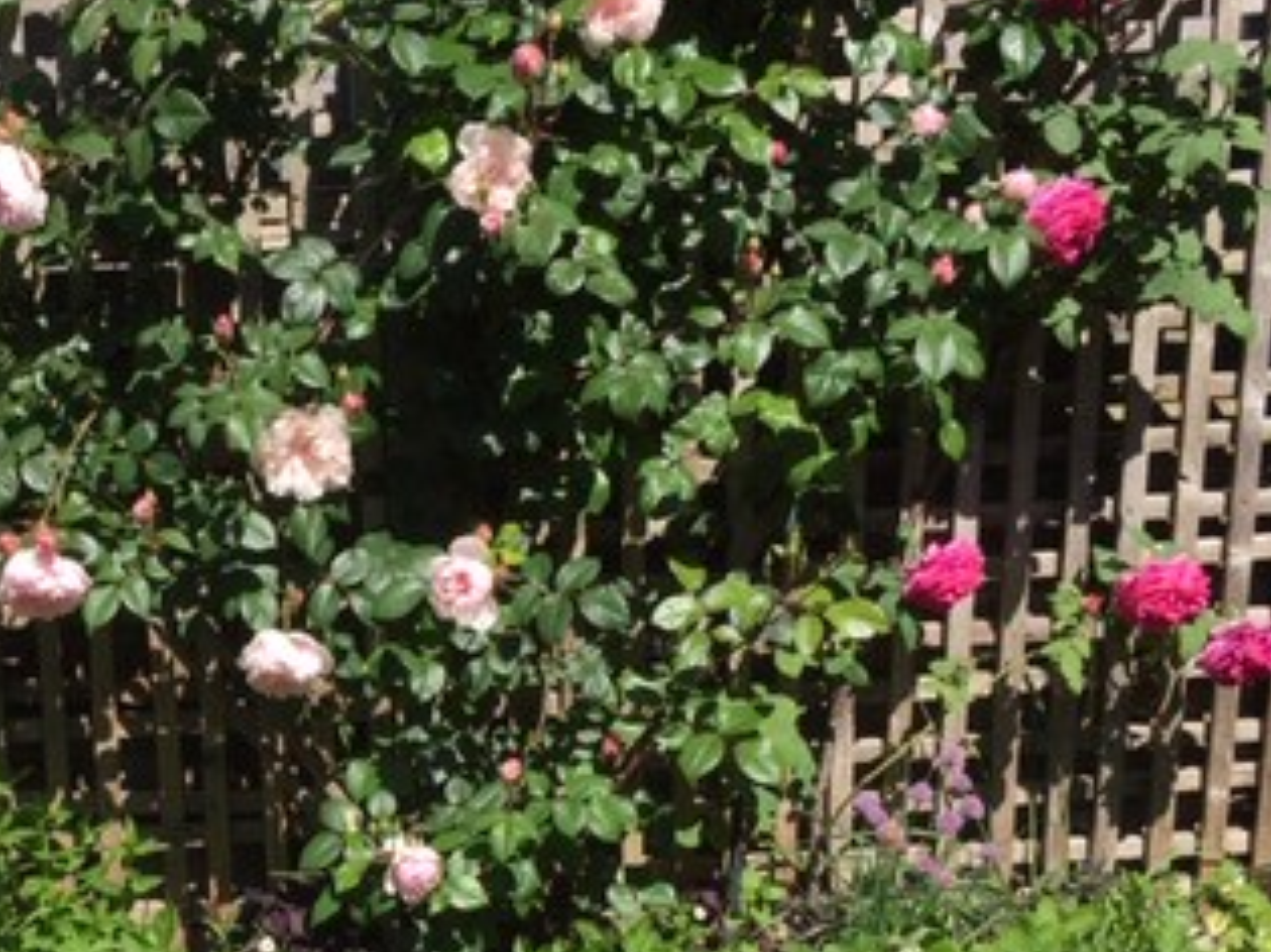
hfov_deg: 31.8
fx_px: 2165
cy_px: 847
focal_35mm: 59
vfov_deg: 24.1
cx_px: 242
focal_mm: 4.15
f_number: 2.2
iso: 25
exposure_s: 1/1202
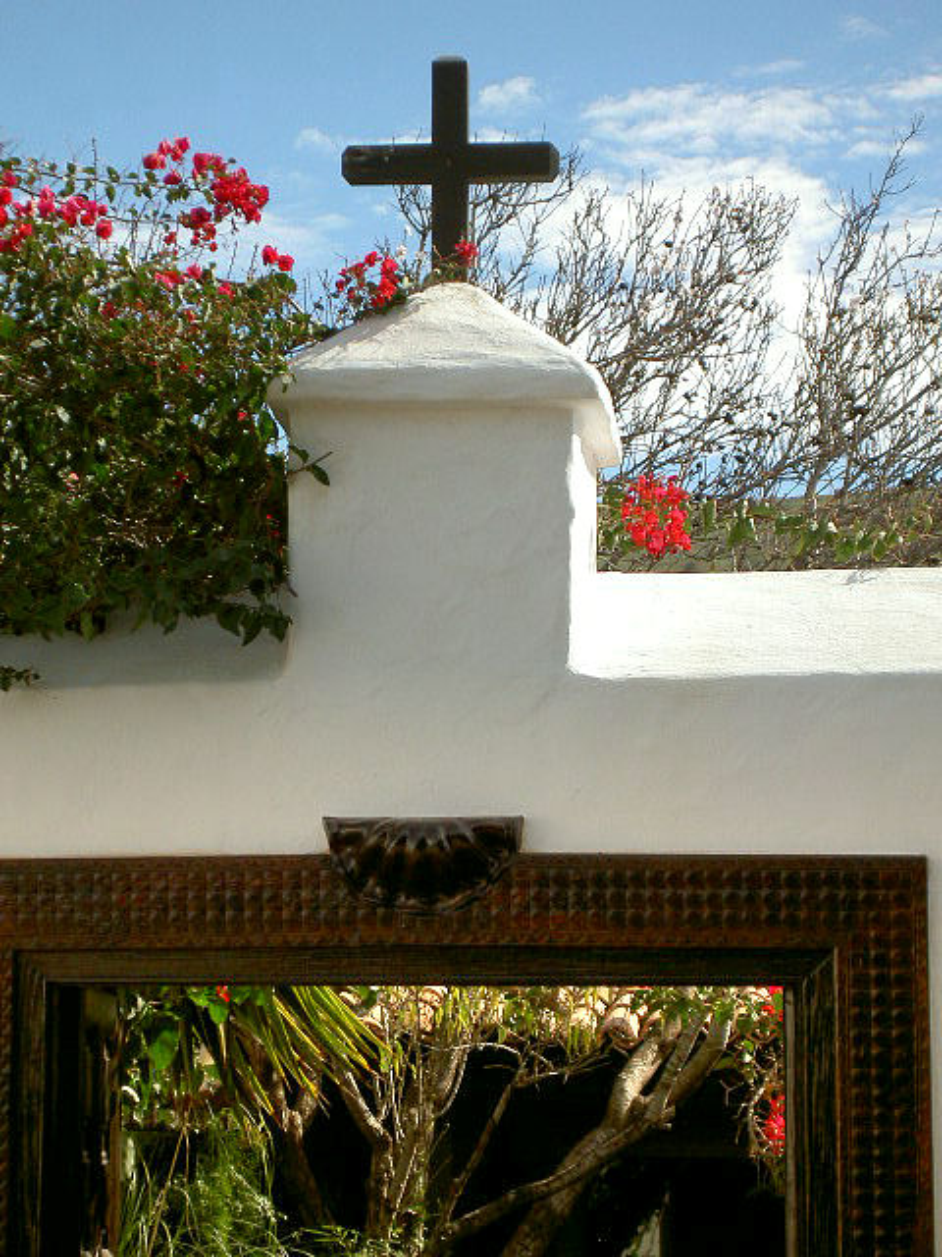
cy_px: 628
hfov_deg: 14.5
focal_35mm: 102
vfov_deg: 19.3
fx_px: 3701
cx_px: 471
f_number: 4.9
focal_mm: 16.8
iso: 50
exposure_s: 1/320
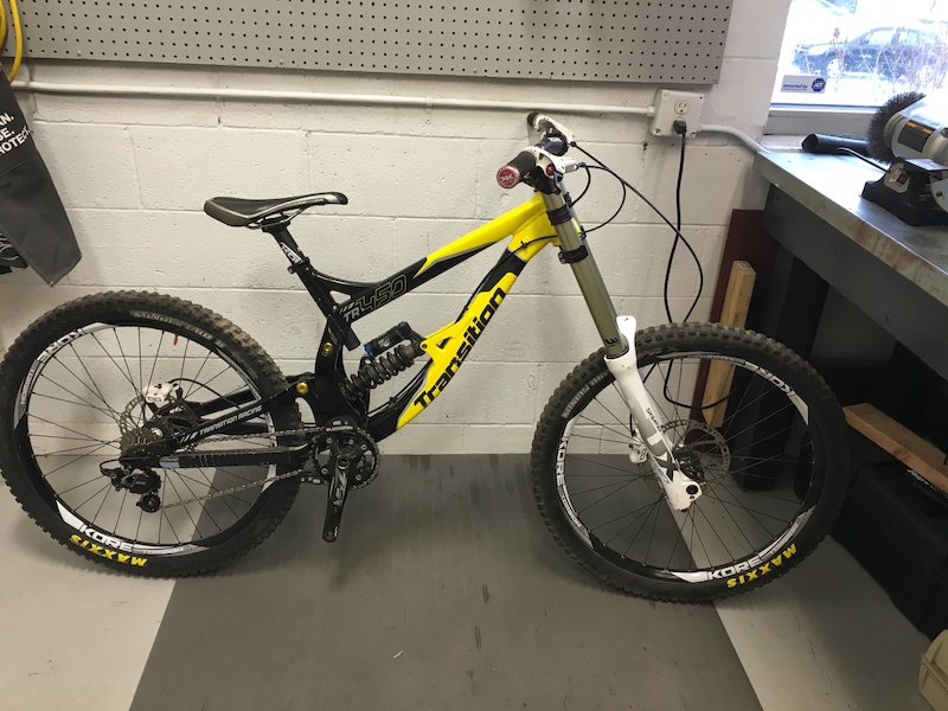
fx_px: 794
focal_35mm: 29
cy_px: 356
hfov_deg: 61.7
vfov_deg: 48.2
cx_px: 474
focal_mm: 4.15
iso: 50
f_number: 2.2
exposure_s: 1/30
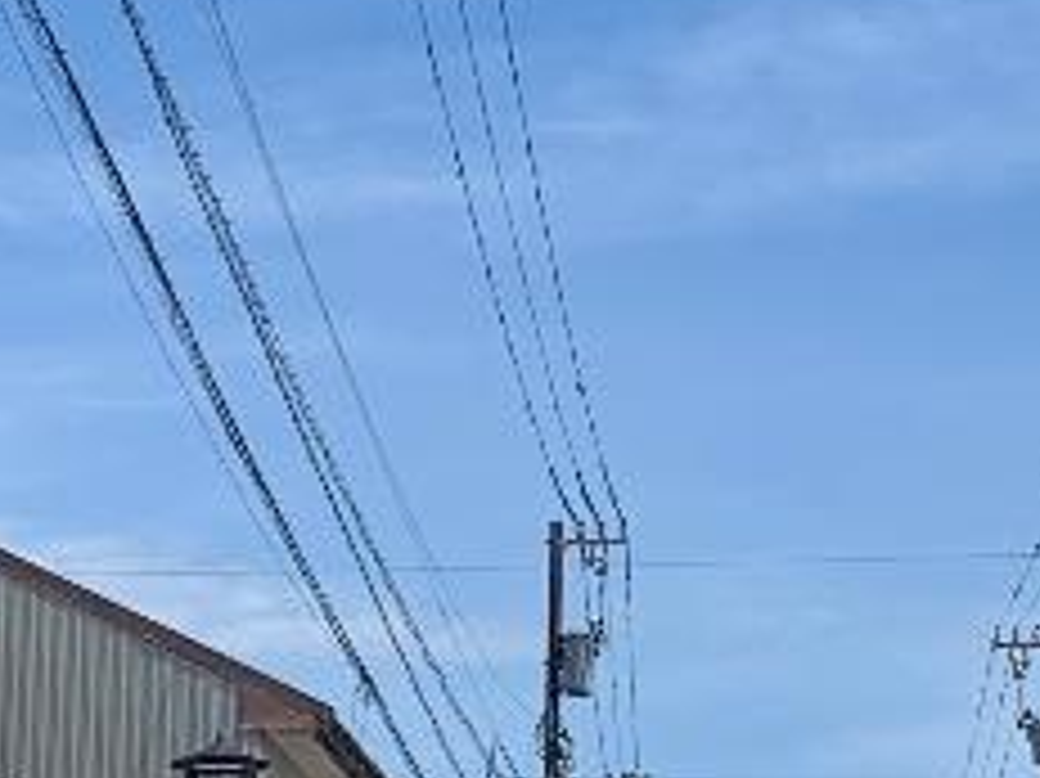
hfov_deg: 14.6
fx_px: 4054
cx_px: 752
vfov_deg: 11.0
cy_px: 517
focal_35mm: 135
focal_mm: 4.25
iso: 25
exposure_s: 1/3185
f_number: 1.8
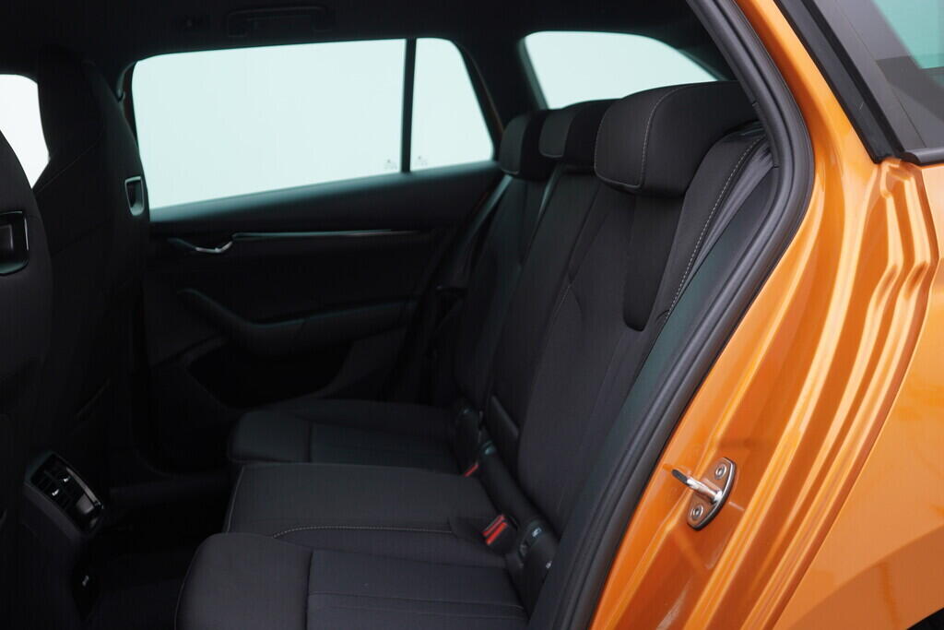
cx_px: 472
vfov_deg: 36.9
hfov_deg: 53.1
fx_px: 944
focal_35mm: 36
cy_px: 315
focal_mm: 24
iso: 125
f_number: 3.2
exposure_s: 1/40
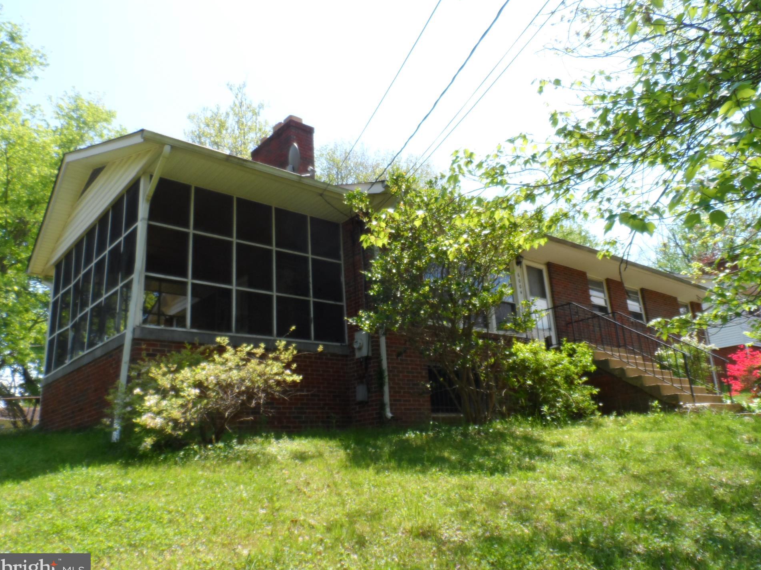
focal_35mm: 25
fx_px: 549
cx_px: 390
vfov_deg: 54.9
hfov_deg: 69.4
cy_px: 288
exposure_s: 1/500
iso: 80
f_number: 3.2
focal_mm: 4
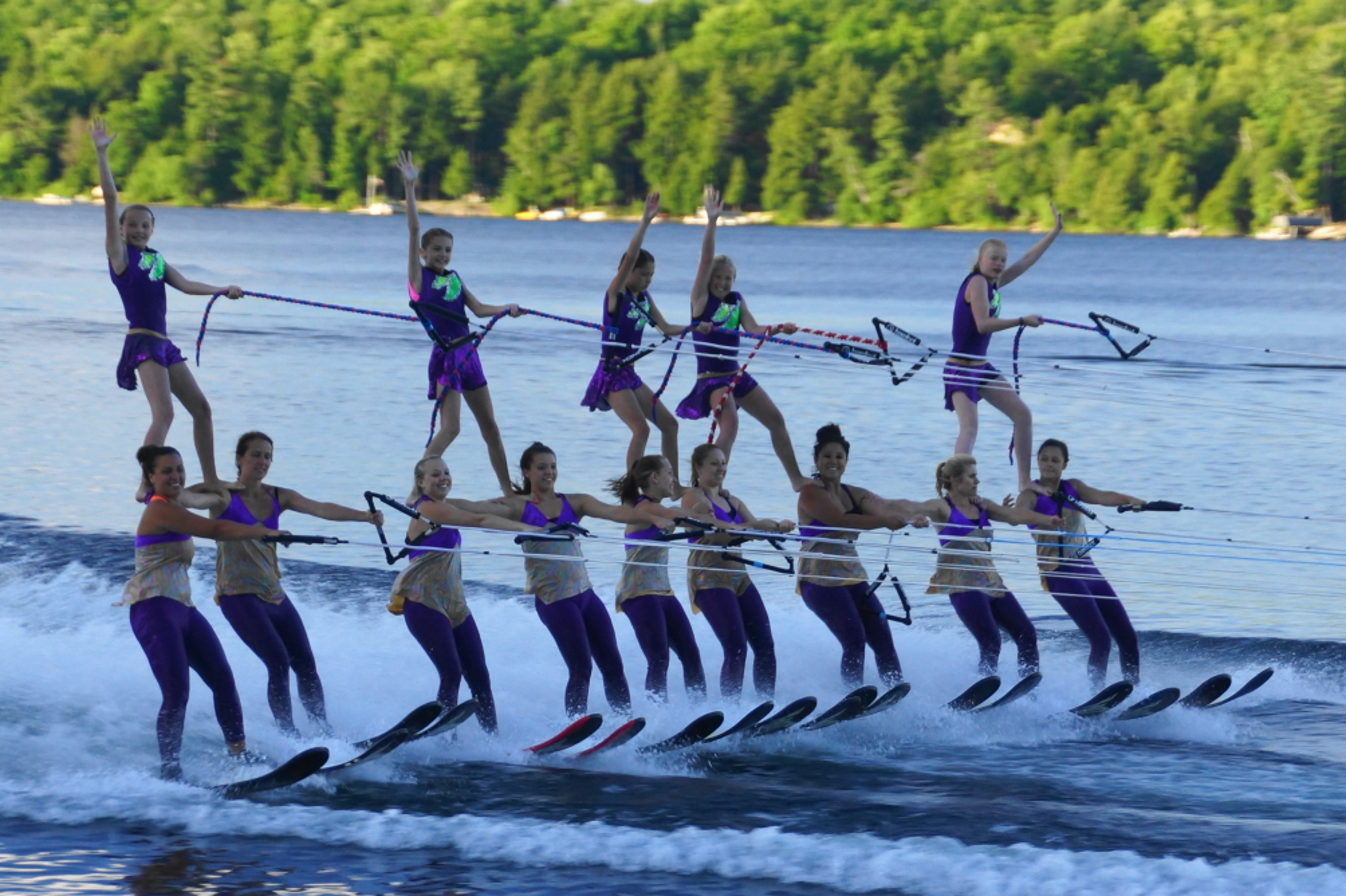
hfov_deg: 16.3
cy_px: 439
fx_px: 4691
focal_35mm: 126
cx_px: 660
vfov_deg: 10.9
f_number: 5.6
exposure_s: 1/160
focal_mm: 75
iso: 400
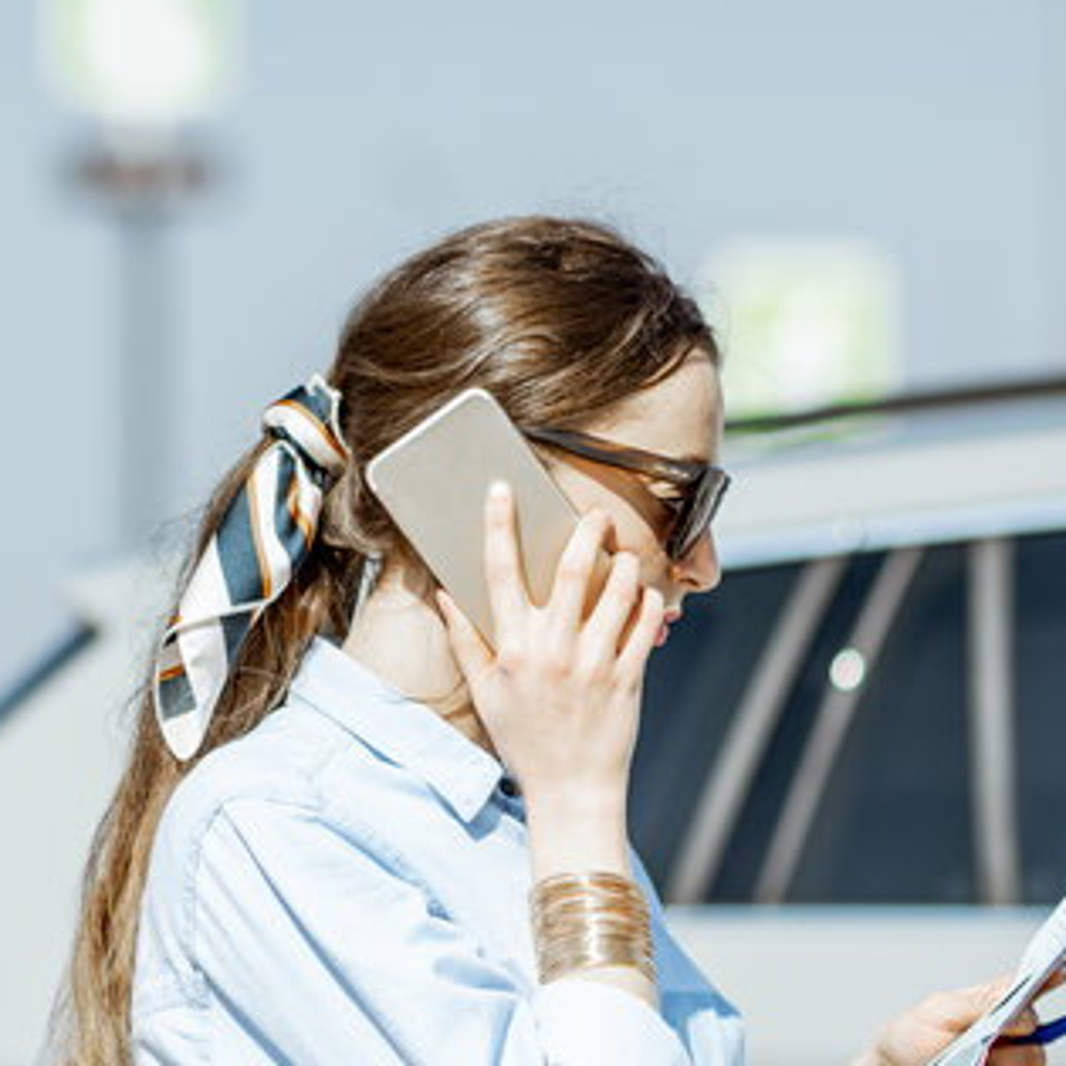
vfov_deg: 6.3
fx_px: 9581
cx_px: 156
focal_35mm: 275
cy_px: 1284
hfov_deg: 6.4
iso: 100
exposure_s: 1/4000
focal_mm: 85
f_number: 2.2
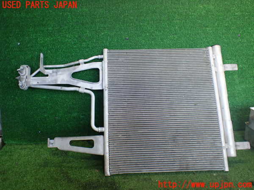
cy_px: 95
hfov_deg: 60.0
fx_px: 220
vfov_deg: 46.8
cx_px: 127
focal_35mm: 30
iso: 400
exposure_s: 1/125
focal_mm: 5.4
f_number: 2.3
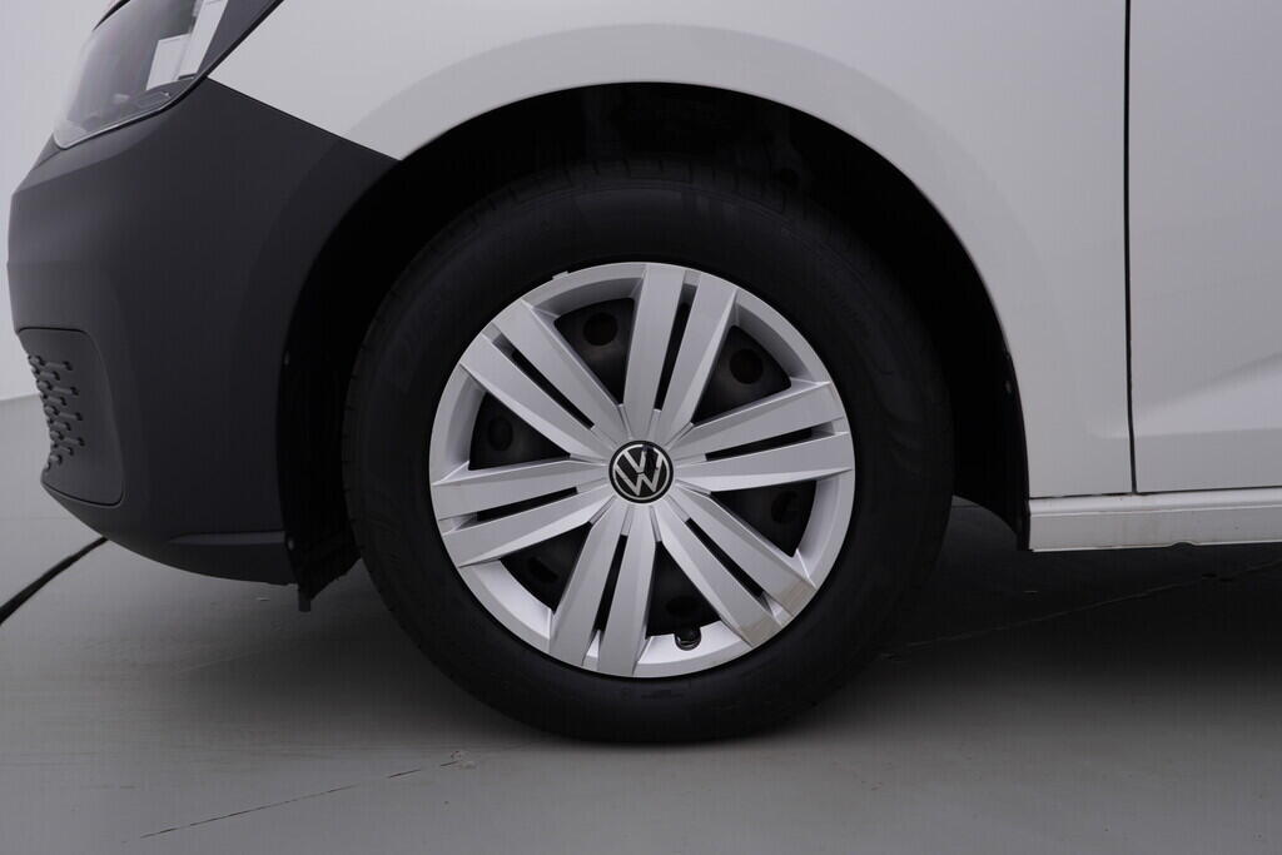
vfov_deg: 36.9
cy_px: 428
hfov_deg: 53.1
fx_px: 1282
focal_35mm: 36
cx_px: 641
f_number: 4.5
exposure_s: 1/100
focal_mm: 24
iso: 125
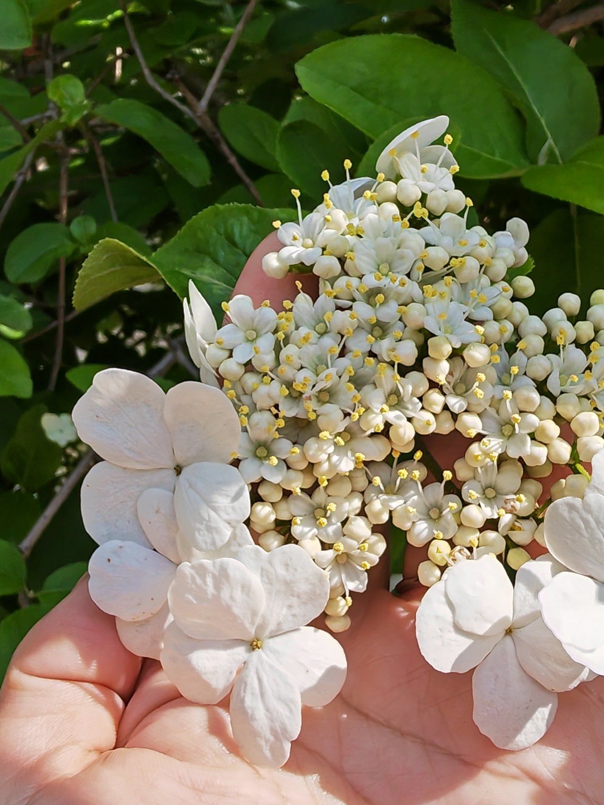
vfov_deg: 46.8
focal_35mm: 40
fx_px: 931
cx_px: 403
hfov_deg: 35.6
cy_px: 396
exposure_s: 1/714
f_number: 2.2
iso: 50
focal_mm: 2.16
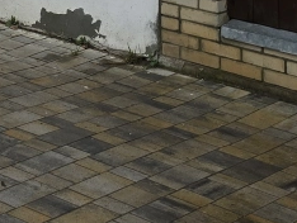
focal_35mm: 123
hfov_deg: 15.7
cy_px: -355
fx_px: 1056
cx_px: 3
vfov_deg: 10.1
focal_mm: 6.3
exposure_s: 1/180
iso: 32
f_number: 1.7
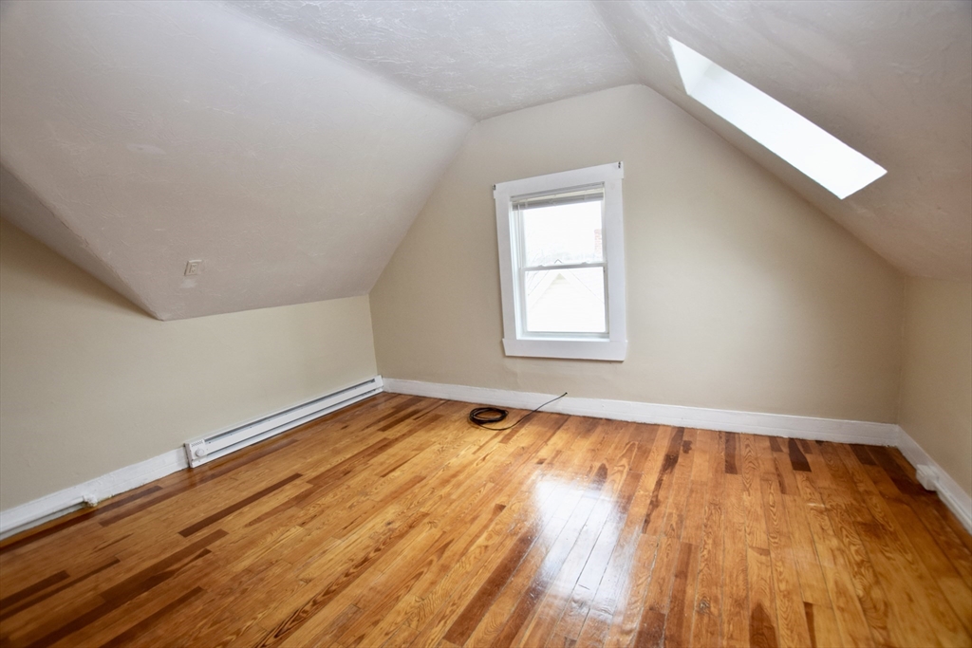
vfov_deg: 77.3
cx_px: 486
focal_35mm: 15
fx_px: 405
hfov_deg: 100.4
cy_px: 324
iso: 400
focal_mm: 10
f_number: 5.6
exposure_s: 1/125
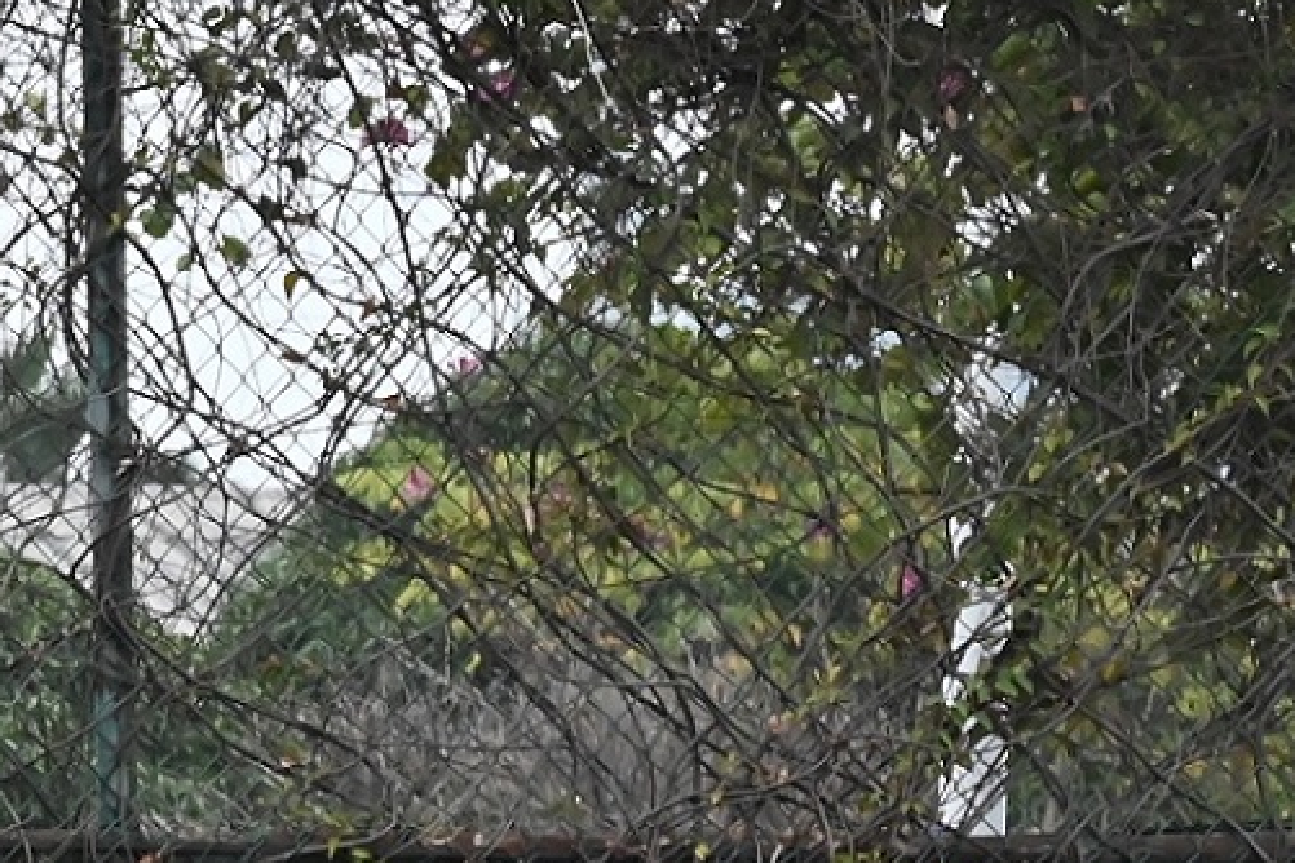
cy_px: 1351
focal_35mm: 383
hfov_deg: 5.3
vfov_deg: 3.6
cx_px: -1413
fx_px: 13776
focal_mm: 80
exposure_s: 1/100
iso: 2800
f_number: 6.3
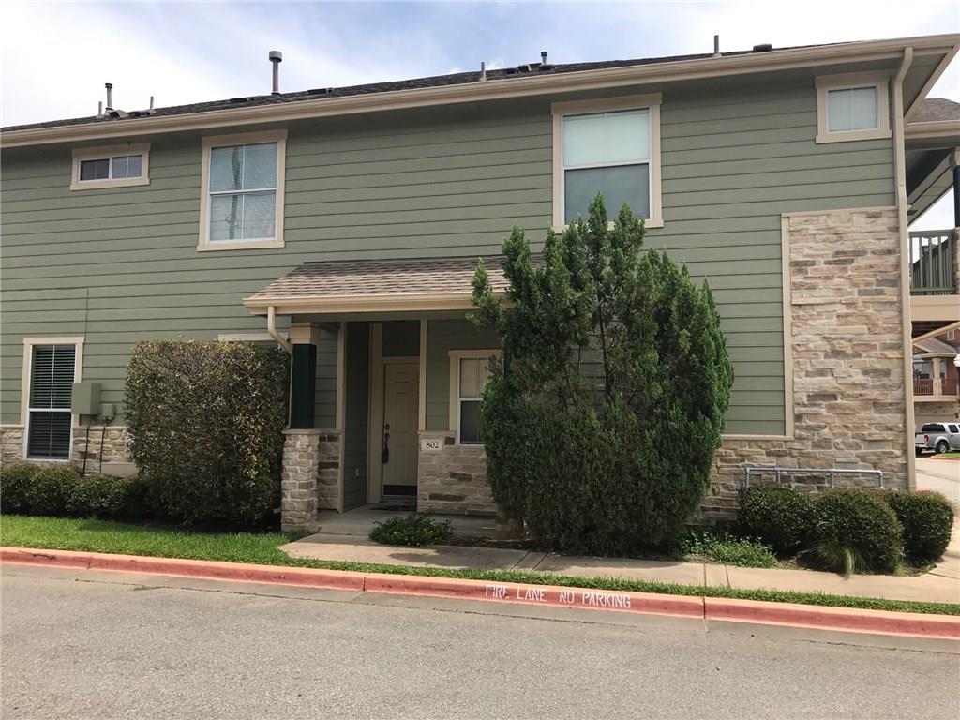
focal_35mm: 28
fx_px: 777
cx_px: 480
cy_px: 360
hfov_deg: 63.4
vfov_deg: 49.7
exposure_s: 1/1842
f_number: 1.8
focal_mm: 3.99
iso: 20
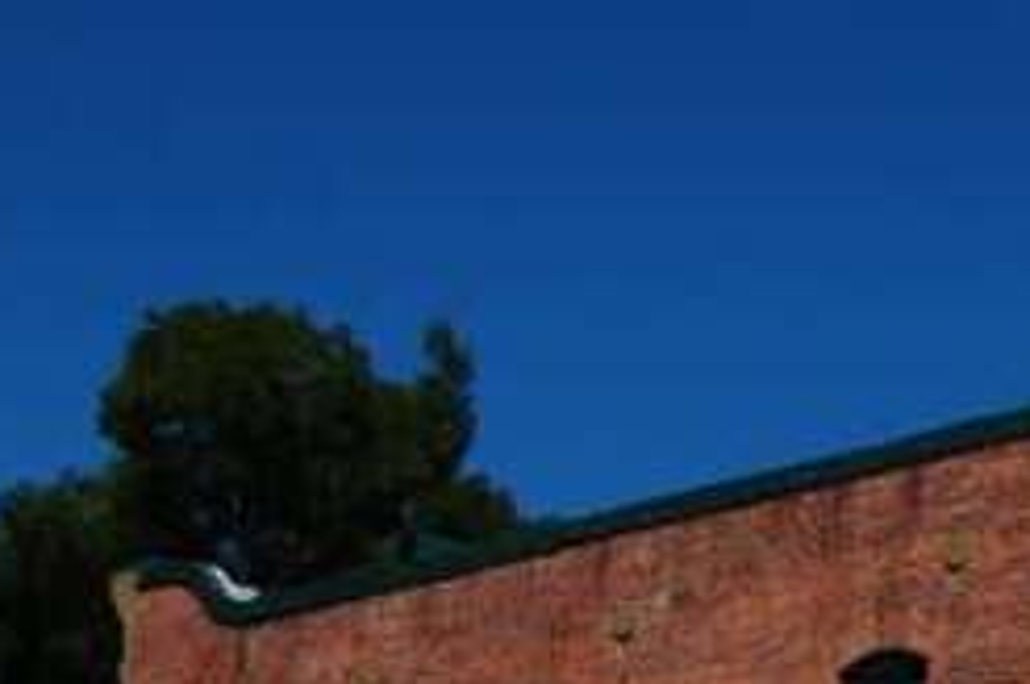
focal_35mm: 107
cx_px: 1485
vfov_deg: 12.3
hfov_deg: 17.4
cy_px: 972
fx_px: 3057
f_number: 16
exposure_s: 1/160
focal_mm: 22
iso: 200
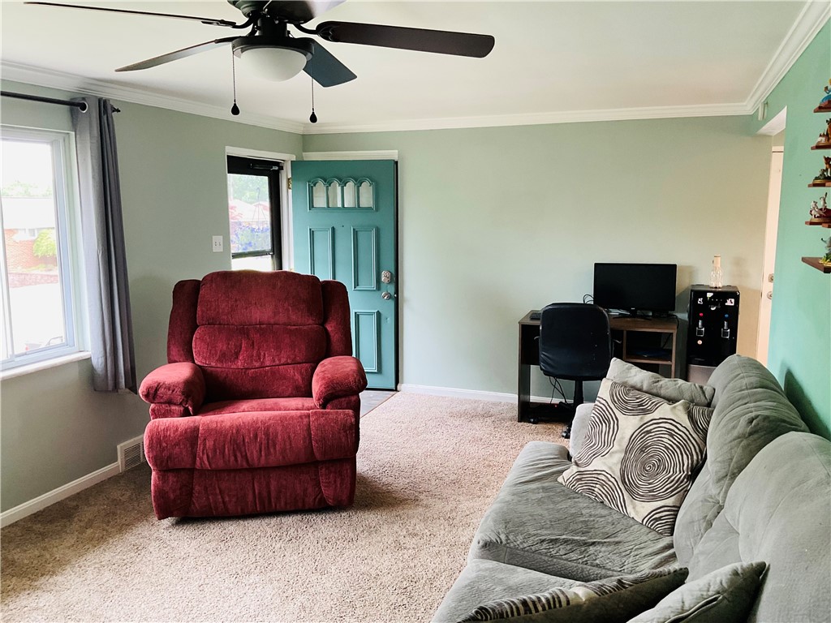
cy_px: 312
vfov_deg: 48.2
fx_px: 696
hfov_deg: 61.7
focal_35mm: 29
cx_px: 416
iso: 100
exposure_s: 1/60
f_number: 1.8
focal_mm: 3
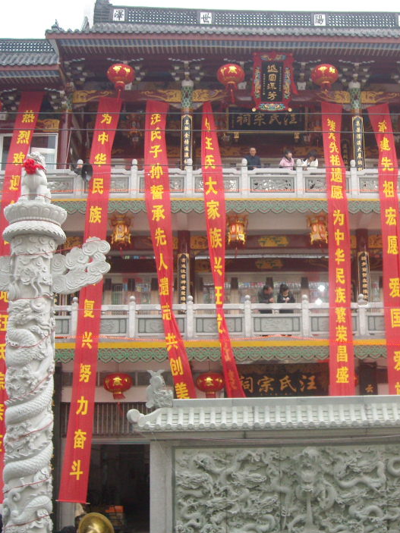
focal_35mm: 51
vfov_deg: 37.5
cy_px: 286
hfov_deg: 28.1
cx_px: 310
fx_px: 786
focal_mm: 5.7
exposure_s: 1/60
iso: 200
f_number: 2.8
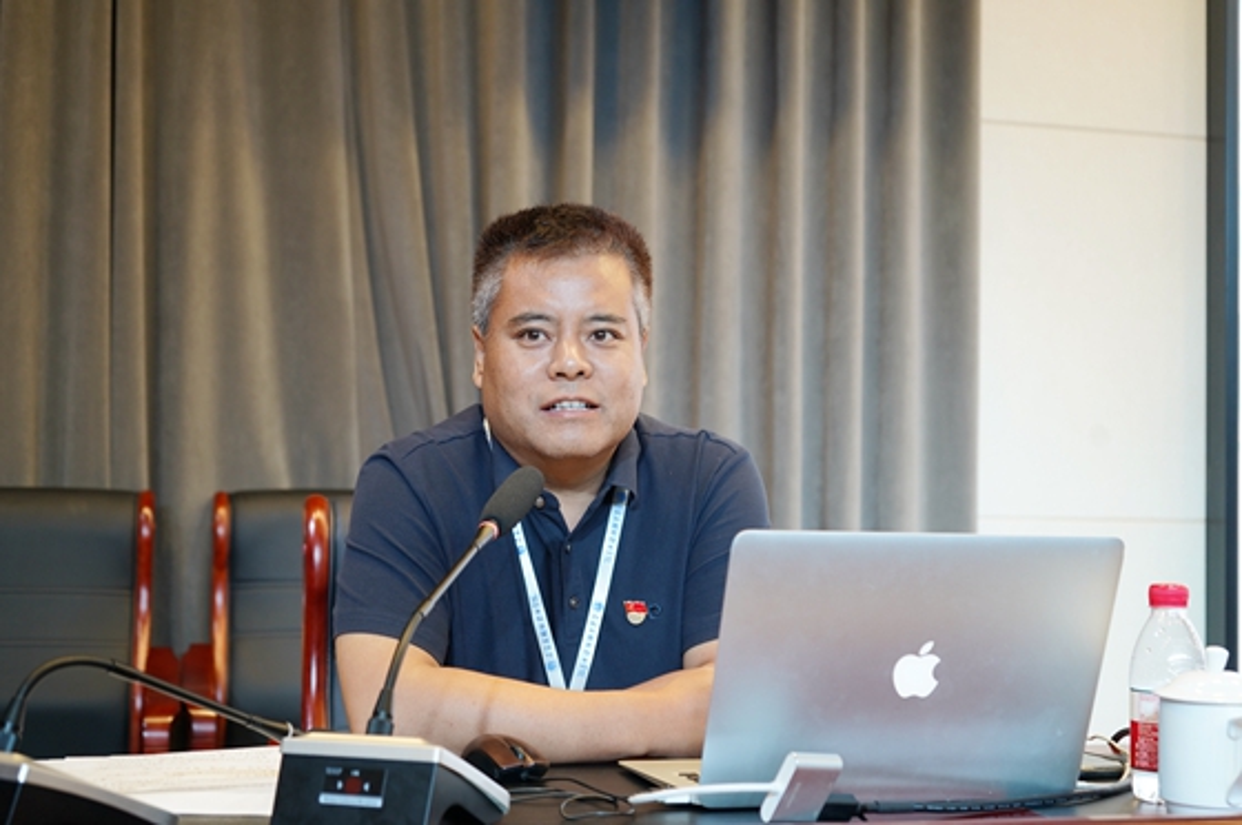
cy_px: 412
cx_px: 621
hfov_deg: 40.4
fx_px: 1689
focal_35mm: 49
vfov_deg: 27.5
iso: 400
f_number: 4.5
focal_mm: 49
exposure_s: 1/50
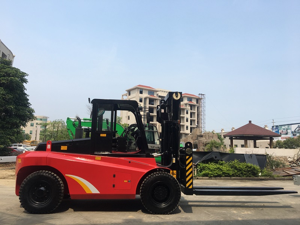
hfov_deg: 61.7
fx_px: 251
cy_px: 112
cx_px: 150
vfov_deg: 48.2
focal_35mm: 29
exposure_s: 1/1709
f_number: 2.2
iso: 25
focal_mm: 4.15
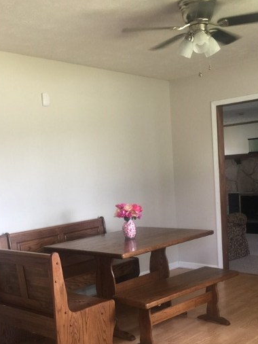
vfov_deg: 42.7
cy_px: 205
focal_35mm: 44
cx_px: 113
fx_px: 437
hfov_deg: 32.9
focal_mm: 4.15
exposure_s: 1/15
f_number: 2.2
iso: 32
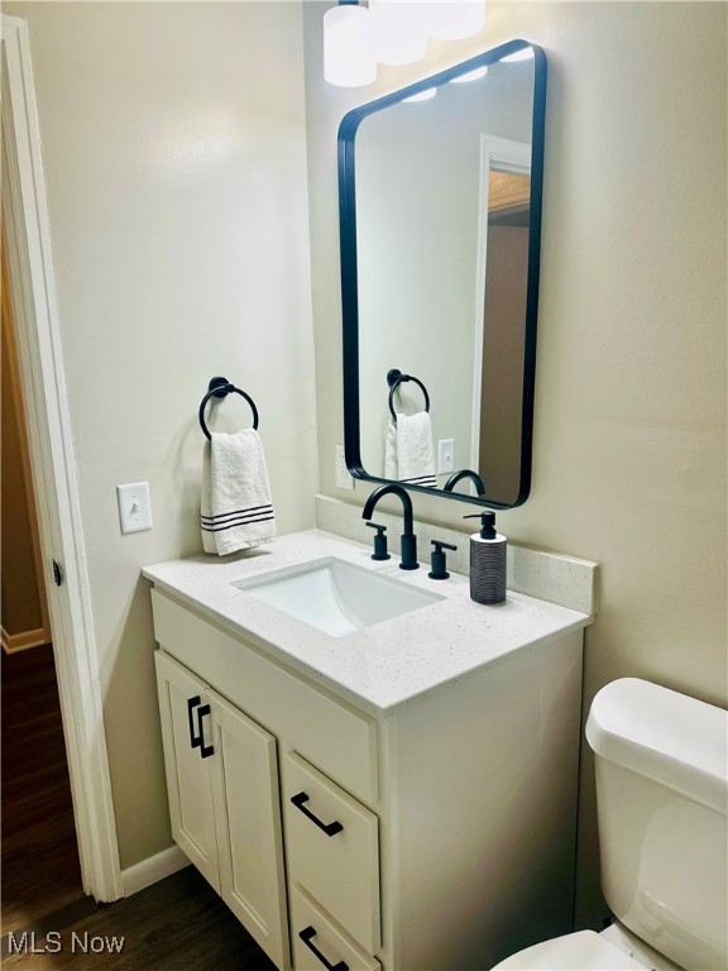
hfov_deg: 56.8
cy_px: 486
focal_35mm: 24
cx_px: 364
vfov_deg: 71.6
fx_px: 673
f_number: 1.78
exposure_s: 1/120
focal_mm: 6.86
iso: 100
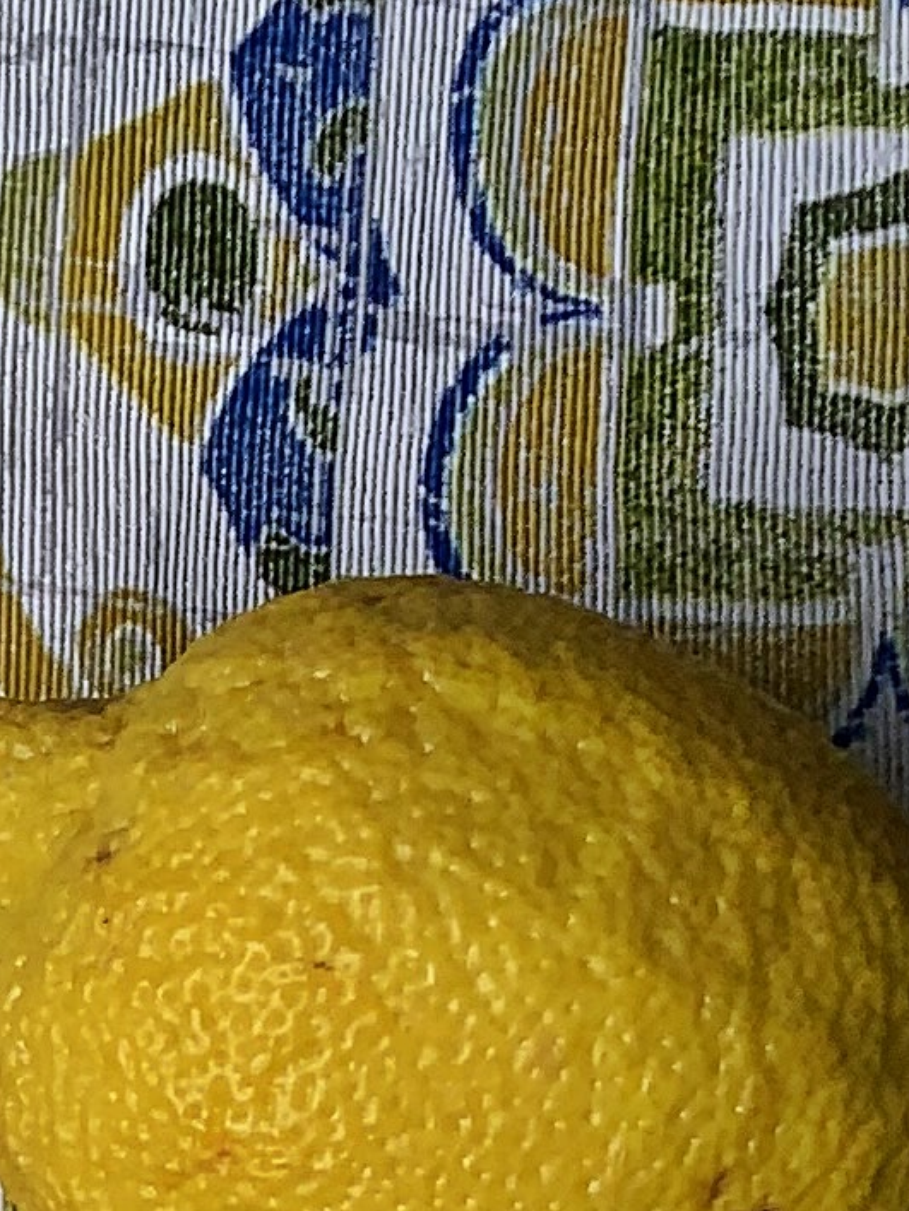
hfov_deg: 8.8
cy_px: 3034
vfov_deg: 11.0
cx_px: -1467
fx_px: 5182
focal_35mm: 148
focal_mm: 4.25
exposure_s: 1/171
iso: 25
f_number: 1.8
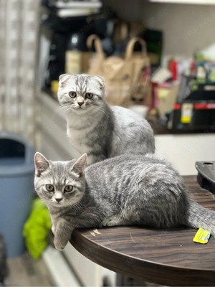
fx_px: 638
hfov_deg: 19.1
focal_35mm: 77
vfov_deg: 25.3
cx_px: 108
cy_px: 144
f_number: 2.8
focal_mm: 9
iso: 320
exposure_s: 1/33
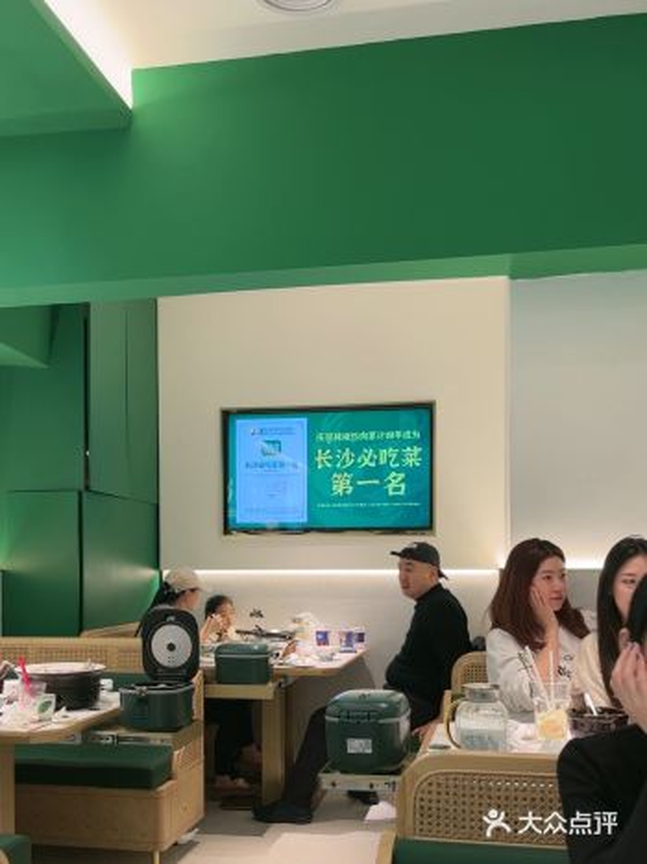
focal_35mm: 59
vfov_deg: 32.7
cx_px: 324
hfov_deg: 24.8
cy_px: 432
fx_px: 1471
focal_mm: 5.1
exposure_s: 1/50
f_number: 1.6
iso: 50
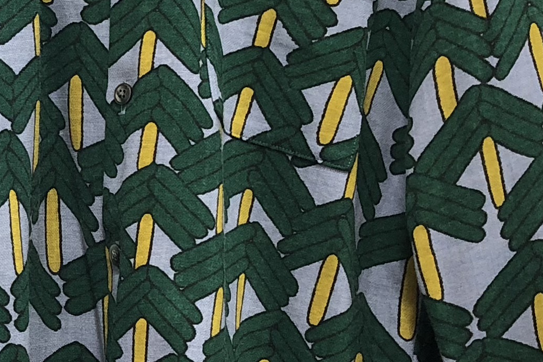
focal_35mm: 117
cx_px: -175
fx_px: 1765
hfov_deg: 16.5
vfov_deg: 11.7
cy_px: 183
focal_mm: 3.99
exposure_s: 1/24
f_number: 1.8
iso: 40
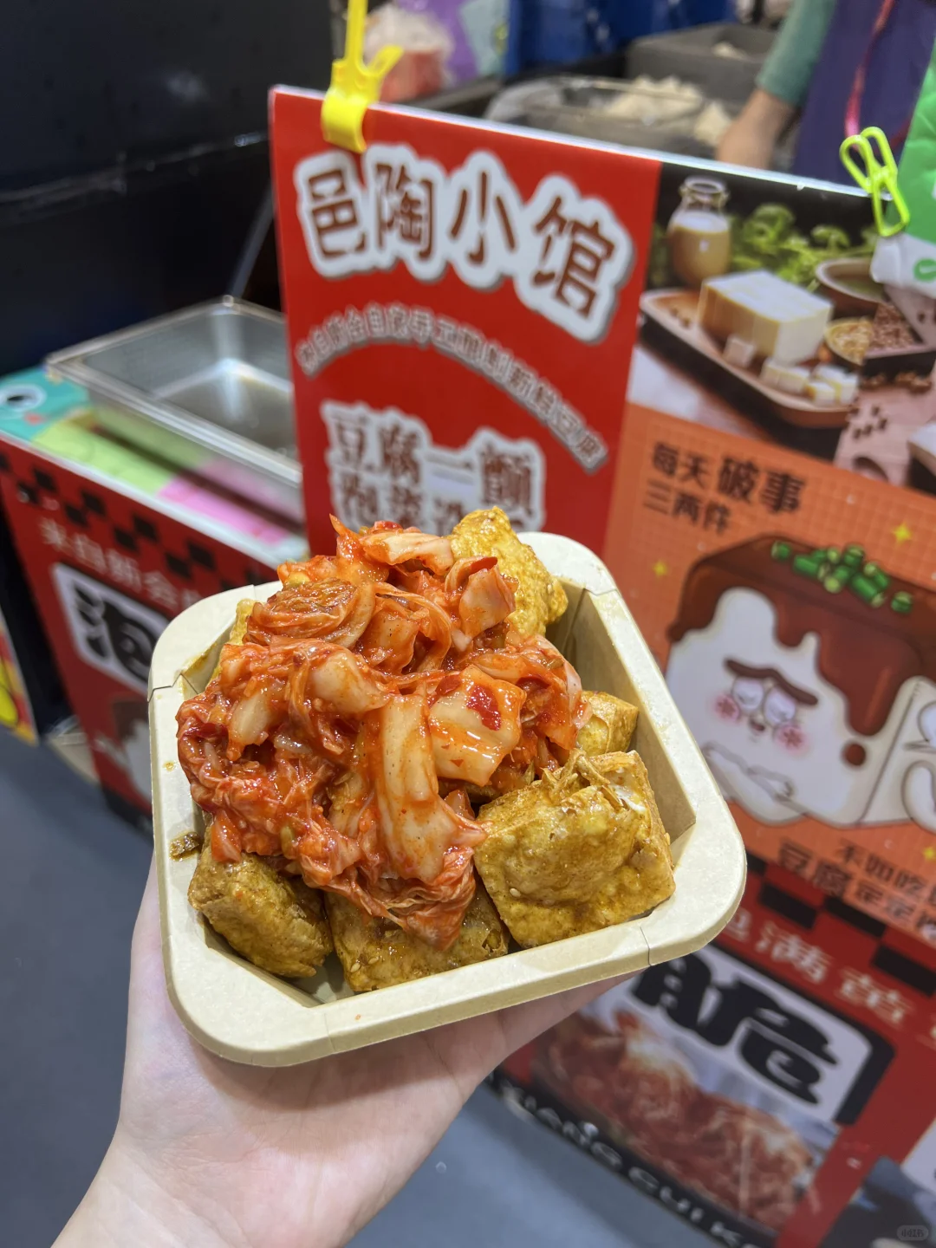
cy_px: 624
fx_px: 937
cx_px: 468
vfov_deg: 67.3
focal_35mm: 26
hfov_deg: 53.1
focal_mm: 5.7
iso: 100
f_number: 1.5
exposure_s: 1/100
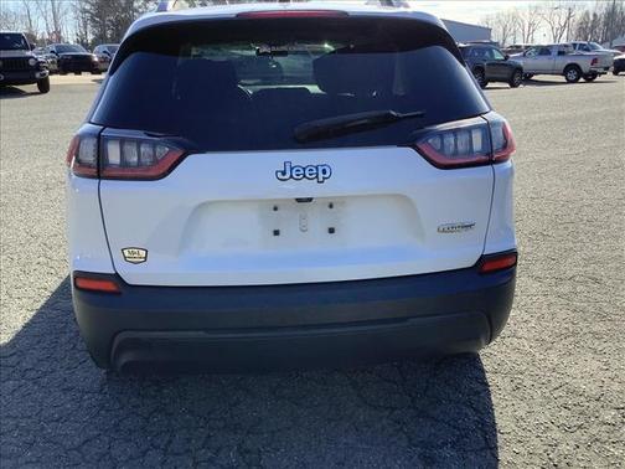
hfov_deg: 58.4
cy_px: 234
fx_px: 560
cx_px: 312
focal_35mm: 31
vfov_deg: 45.4
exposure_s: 1/392
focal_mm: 3.3
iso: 25
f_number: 2.4
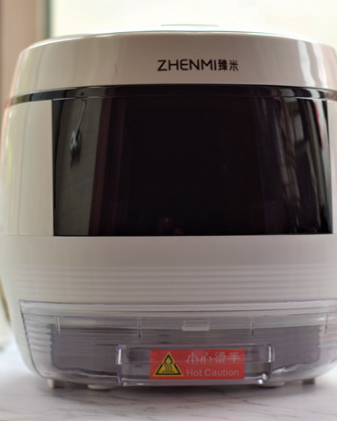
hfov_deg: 14.4
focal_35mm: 107
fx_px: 1334
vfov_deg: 17.9
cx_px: 198
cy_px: 209
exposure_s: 1/100
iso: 400
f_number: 2.8
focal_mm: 50
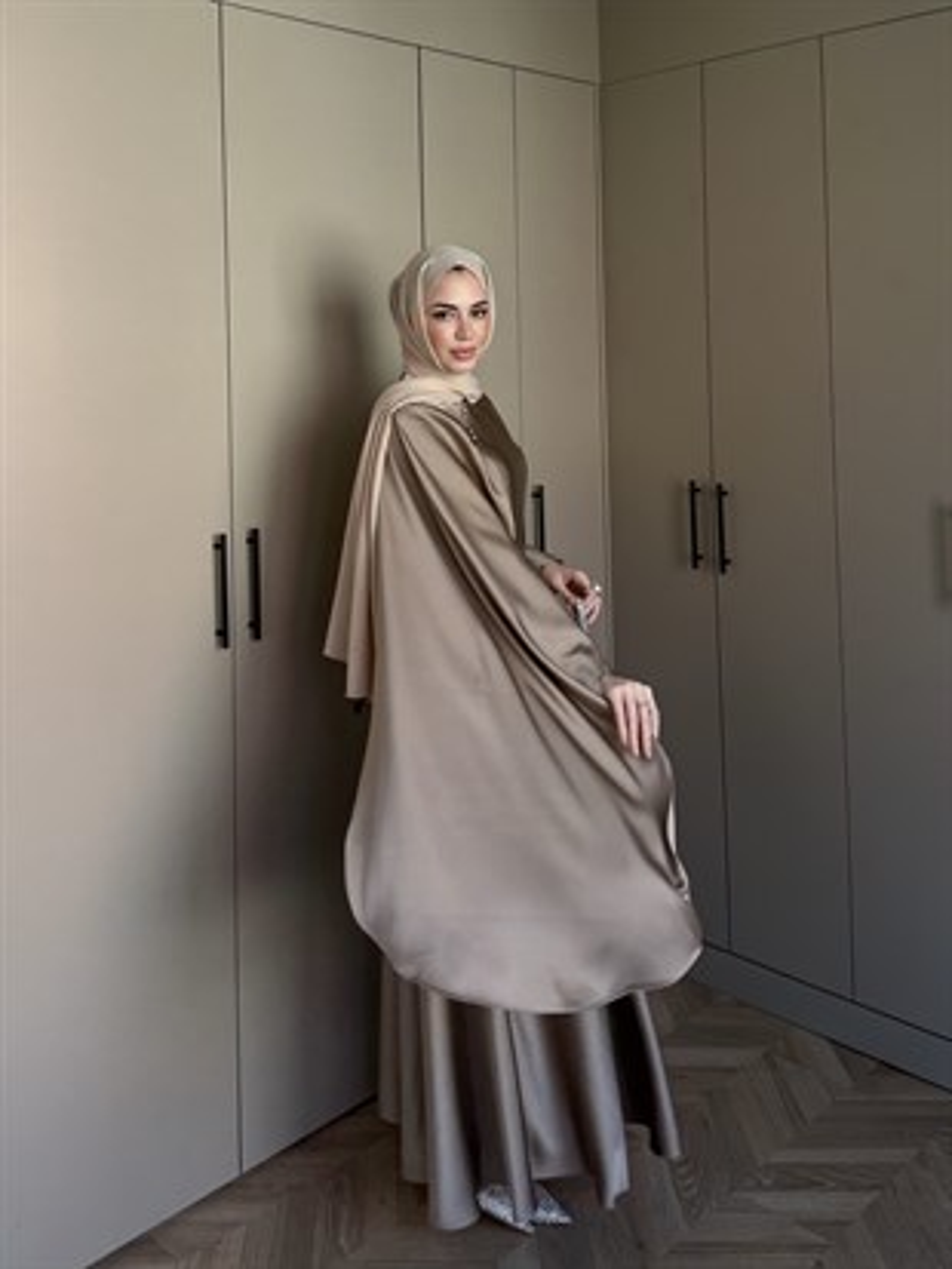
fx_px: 880
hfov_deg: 56.8
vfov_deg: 71.6
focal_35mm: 24
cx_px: 476
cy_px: 634
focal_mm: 6.76
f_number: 1.78
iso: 64
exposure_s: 1/214
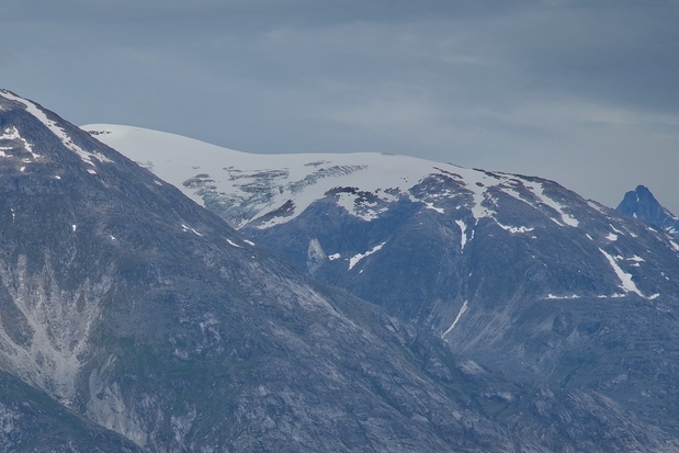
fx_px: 4678
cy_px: 417
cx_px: 192
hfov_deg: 8.3
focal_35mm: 248
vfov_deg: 5.5
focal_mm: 120
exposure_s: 1/250
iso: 100
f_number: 8
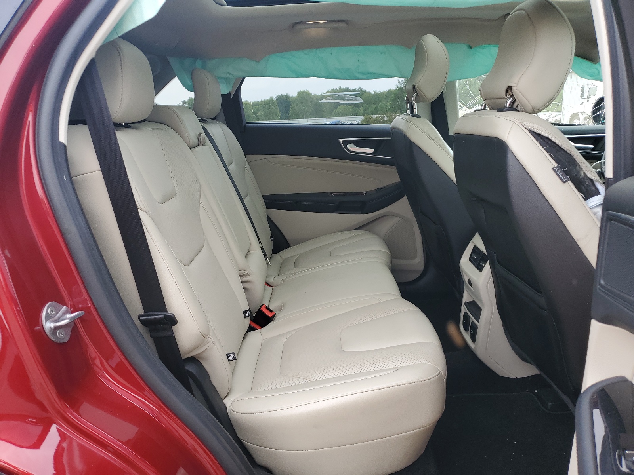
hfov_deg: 67.3
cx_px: 317
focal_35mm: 26
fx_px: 476
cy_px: 238
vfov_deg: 53.1
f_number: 1.5
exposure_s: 1/323
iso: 50
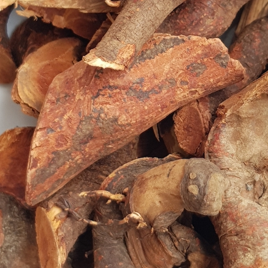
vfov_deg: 35.7
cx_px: 200
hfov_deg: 35.3
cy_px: 92
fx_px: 412
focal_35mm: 47
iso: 40
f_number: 1.7
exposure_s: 1/191
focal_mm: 4.3
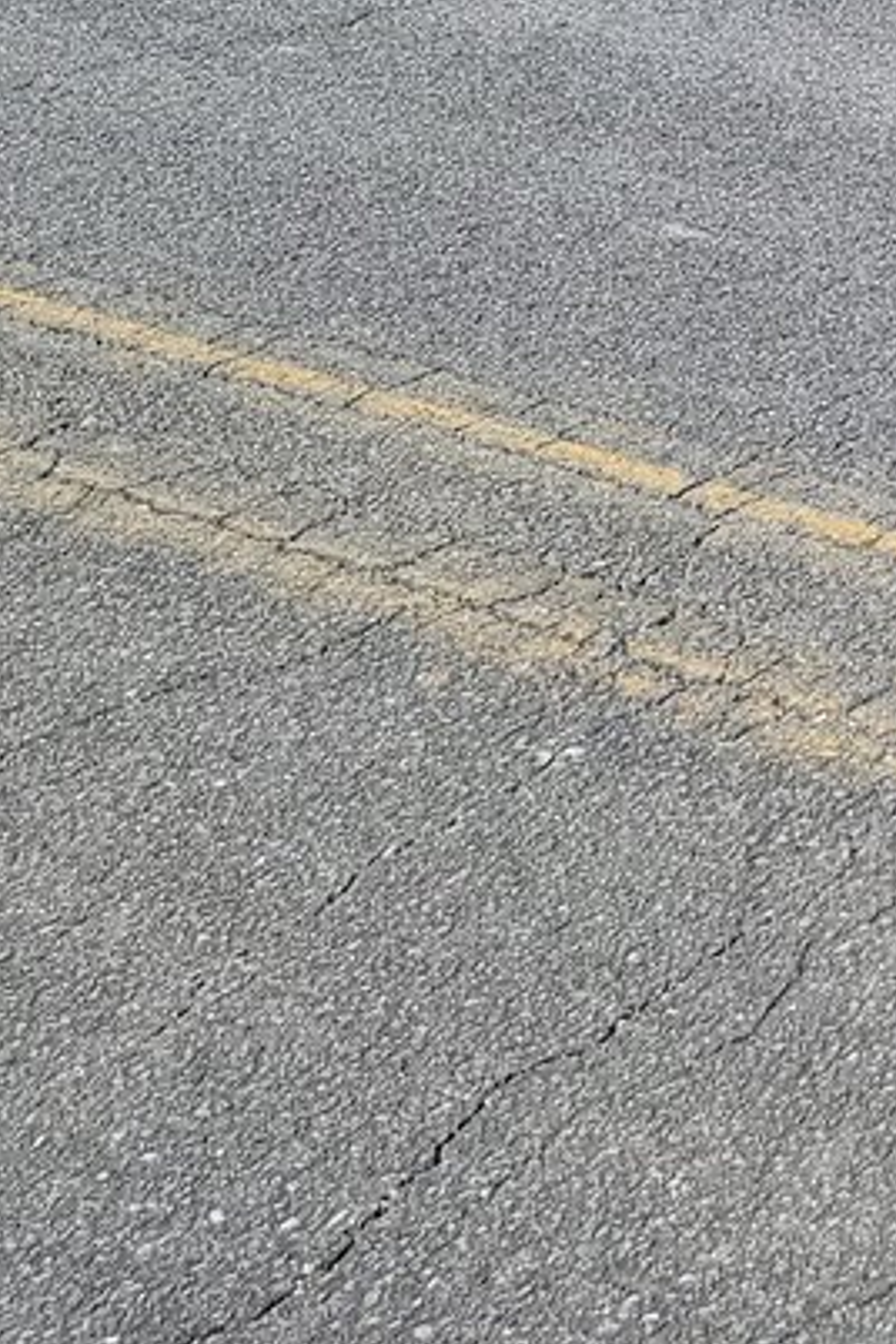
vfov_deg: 19.5
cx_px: 1871
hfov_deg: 12.5
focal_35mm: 94
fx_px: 3509
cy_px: -523
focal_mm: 6.7
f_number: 1.8
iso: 16
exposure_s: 1/937
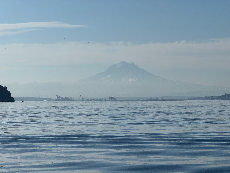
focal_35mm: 120
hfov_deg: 16.4
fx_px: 797
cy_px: 86
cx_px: 115
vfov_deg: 12.3
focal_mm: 15.66
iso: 40
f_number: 2.8
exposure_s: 1/4651
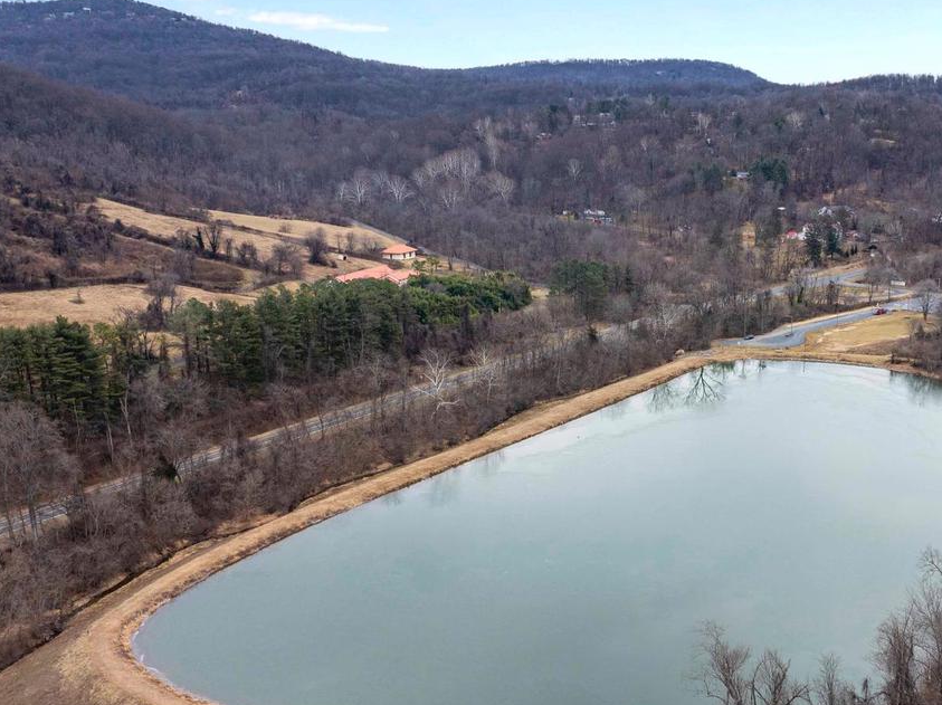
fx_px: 1115
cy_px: 478
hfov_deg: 45.0
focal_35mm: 41
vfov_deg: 34.7
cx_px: 639
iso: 200
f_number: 2.8
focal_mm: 12.29
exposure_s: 1/640
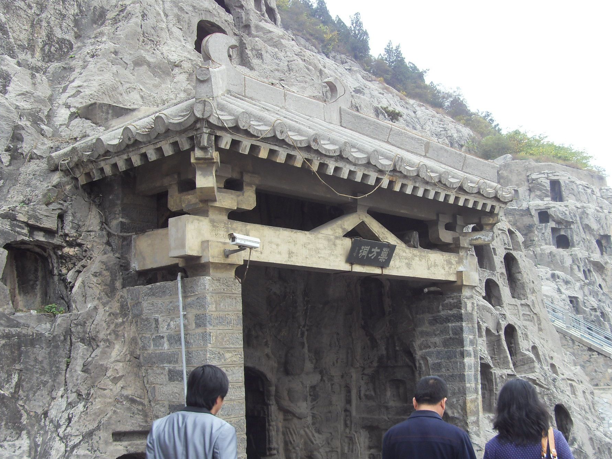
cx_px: 297
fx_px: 796
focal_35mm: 45
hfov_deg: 42.1
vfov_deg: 32.2
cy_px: 241
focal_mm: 6.6
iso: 80
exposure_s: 1/90
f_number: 3.5
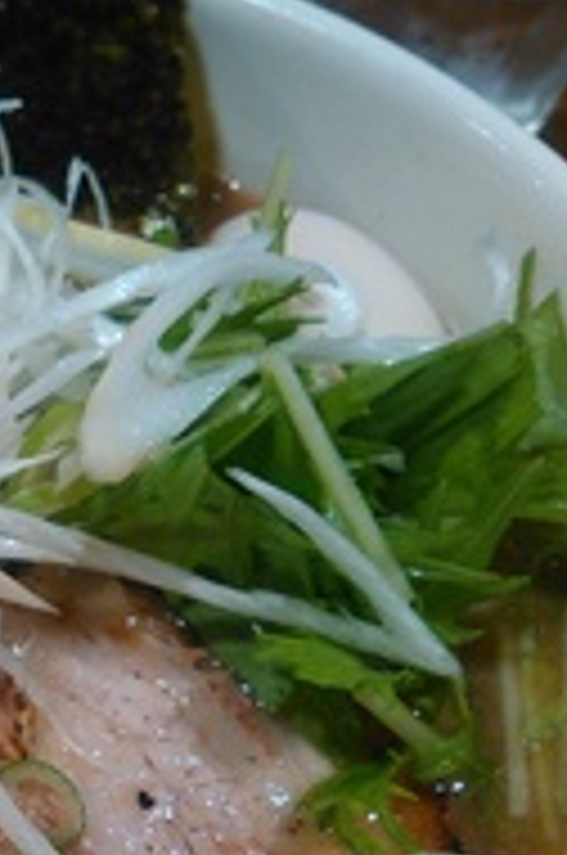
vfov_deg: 31.3
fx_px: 1517
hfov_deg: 19.1
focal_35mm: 64
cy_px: 549
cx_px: -223
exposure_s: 1/16.7
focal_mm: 4
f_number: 2.4
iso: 250
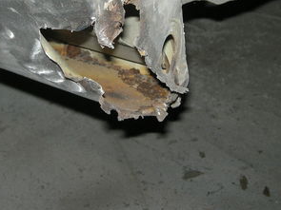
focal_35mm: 76
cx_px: 114
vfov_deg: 19.1
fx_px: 617
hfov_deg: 25.6
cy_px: 29
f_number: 2.8
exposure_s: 1/60
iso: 50
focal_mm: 5.7
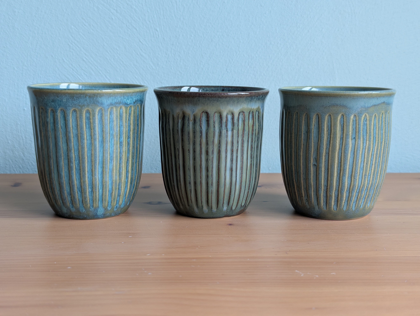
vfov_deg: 30.3
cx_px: 210
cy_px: 158
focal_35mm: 48
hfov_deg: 39.6
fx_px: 583
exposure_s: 1/23.8
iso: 87
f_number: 1.85
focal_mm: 6.81
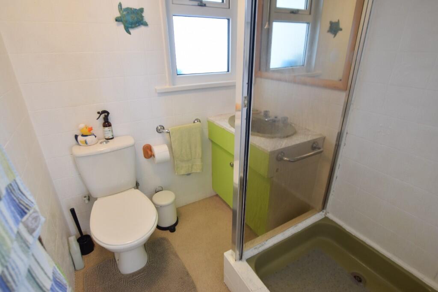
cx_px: 219
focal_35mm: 18
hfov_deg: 90.0
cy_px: 146
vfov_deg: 67.4
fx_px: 219
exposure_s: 1/5
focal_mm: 12
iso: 100
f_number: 3.5
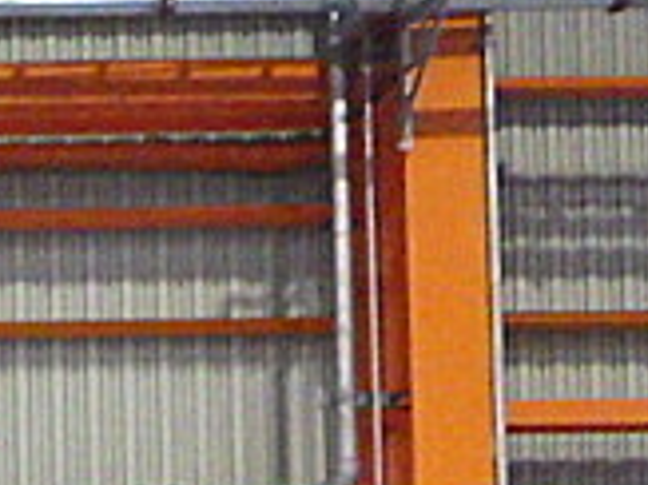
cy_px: 795
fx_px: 2058
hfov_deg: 15.2
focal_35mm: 110
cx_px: -565
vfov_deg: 12.6
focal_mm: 5
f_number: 3.5
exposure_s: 1/45
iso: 1250
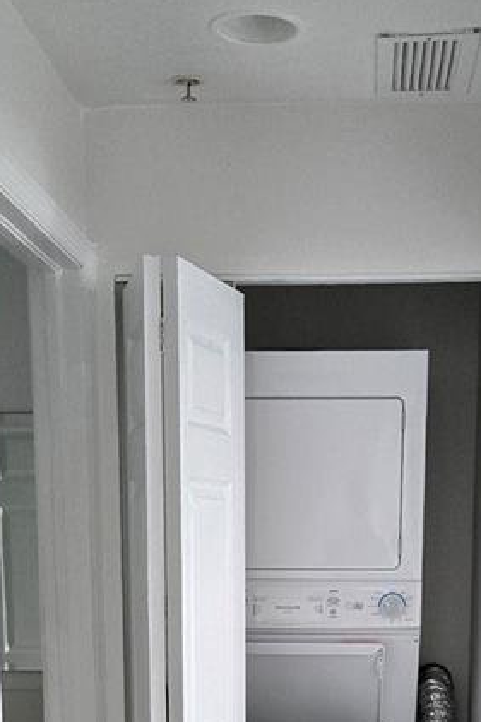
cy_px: 826
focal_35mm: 68
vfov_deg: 26.8
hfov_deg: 20.0
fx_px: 1364
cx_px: 262
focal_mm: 5.4
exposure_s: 1/120
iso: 200
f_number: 1.8
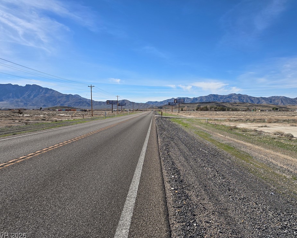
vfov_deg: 56.8
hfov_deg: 68.0
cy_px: 119
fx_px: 220
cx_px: 159
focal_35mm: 25
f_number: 1.7
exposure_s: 1/1022
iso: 12
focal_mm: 6.3
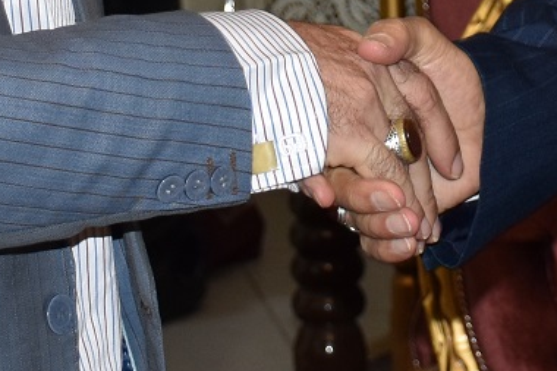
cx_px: 441
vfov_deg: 5.6
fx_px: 3665
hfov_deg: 8.7
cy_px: -470
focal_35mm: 237
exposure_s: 1/60
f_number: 4
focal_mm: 30
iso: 400
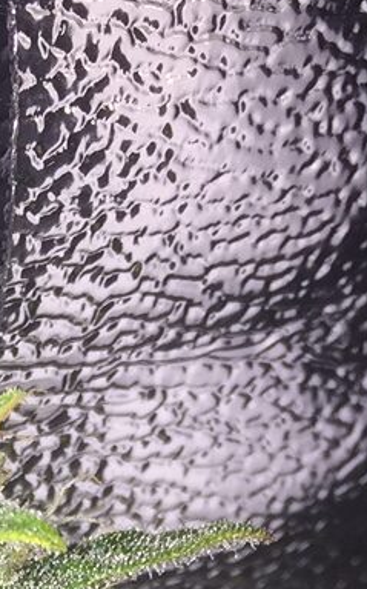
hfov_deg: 9.7
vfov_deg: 14.1
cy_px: 1060
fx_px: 2099
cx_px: -154
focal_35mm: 131
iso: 32
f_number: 2.2
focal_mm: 4.15
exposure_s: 1/96
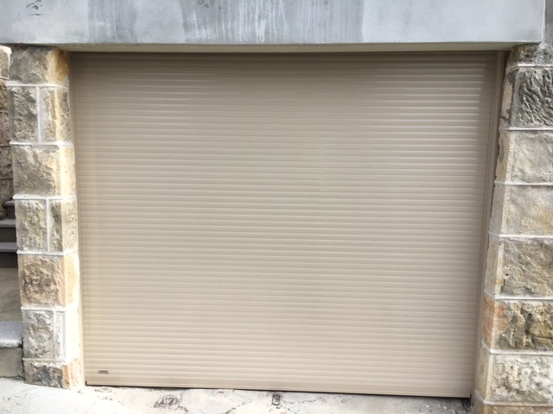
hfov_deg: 61.7
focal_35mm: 29
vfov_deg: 48.2
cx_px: 276
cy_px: 207
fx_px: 463
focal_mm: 4.15
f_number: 2.2
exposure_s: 1/894
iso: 25
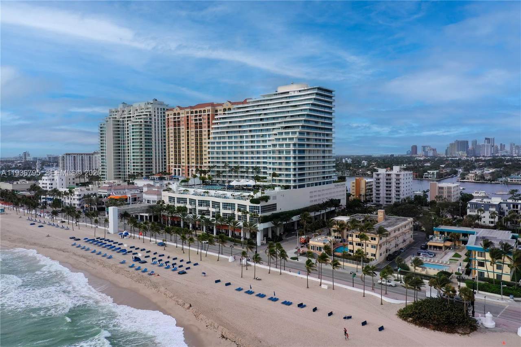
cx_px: 260
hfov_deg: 65.5
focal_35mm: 28
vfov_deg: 46.4
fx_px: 405
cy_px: 174
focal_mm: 10.26
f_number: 6.3
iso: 100
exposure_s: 1/640
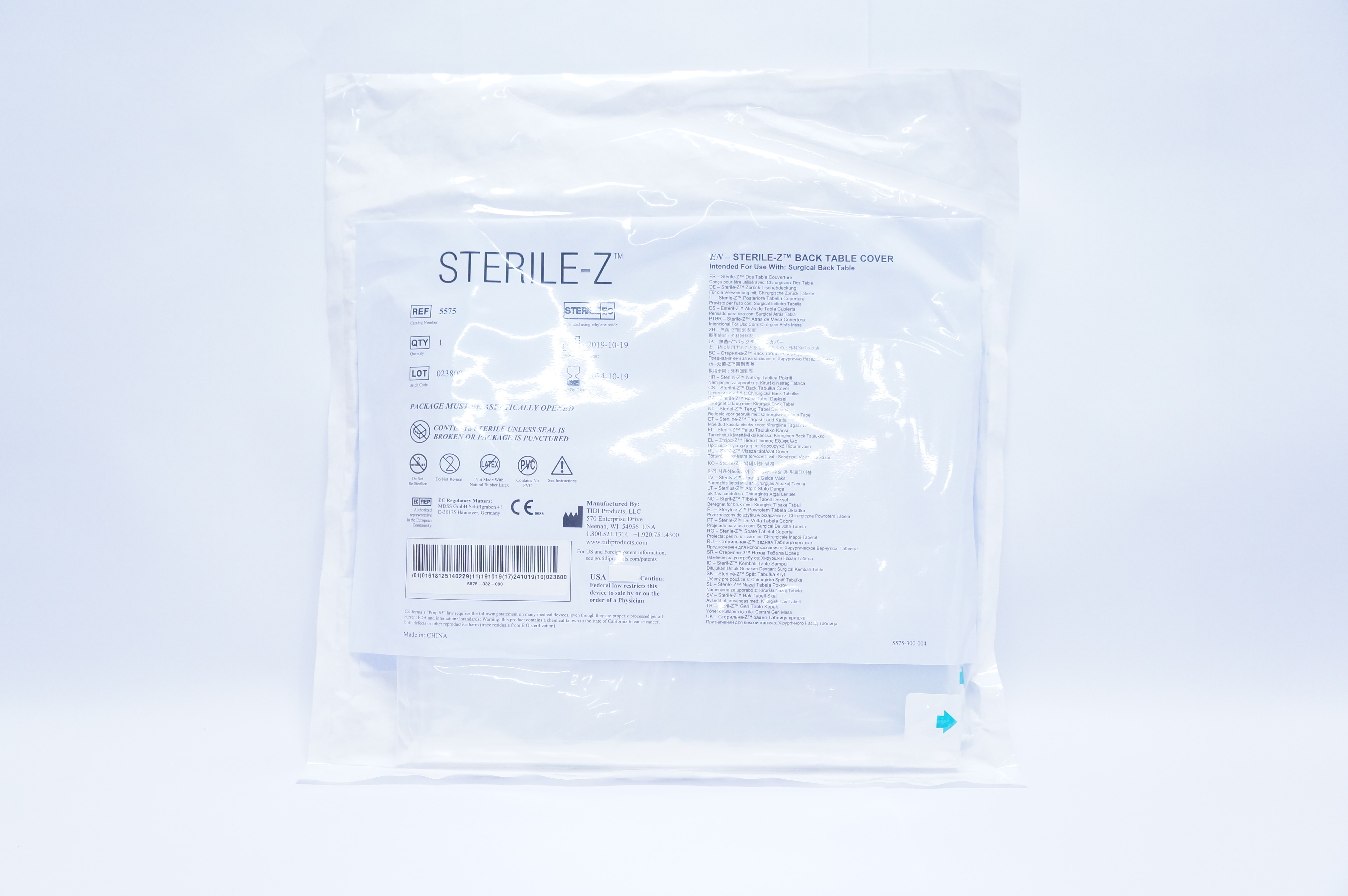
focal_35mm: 30
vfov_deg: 43.5
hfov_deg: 62.0
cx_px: 674
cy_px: 448
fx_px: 1122
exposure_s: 1/160
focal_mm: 20
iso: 1600
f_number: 4.5
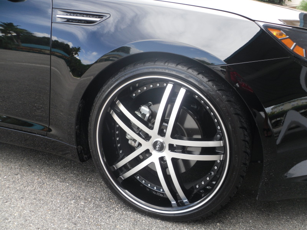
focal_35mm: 45
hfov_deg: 42.1
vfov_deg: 32.2
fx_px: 399
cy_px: 115
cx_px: 154
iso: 100
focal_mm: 6.3
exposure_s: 1/69
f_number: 3.5
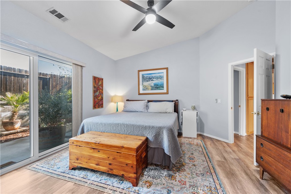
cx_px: 146
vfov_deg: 81.2
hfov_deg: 104.2
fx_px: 113
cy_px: 97
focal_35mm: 14
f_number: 8
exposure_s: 1
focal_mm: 14
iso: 100
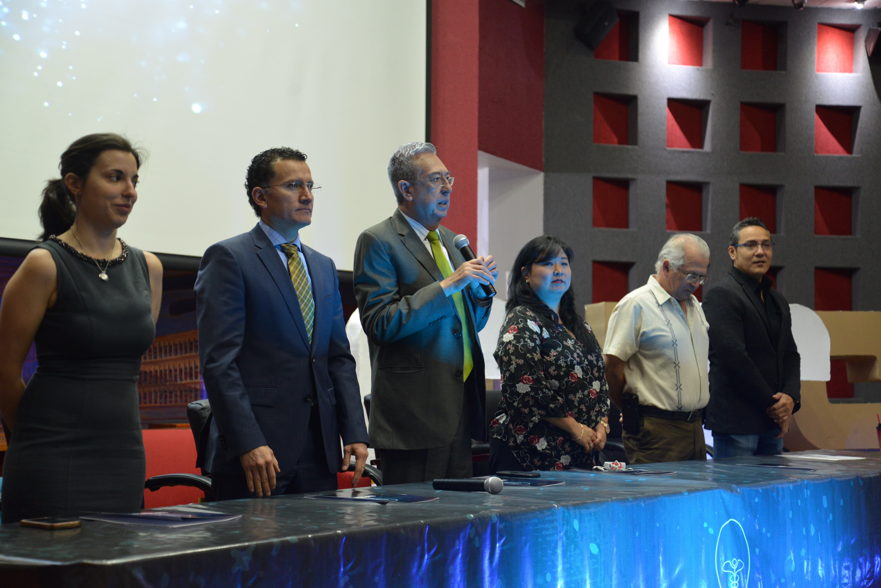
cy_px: 294
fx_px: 1346
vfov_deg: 24.6
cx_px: 440
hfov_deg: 36.2
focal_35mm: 55
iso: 1600
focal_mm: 55
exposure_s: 1/25
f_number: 4.2
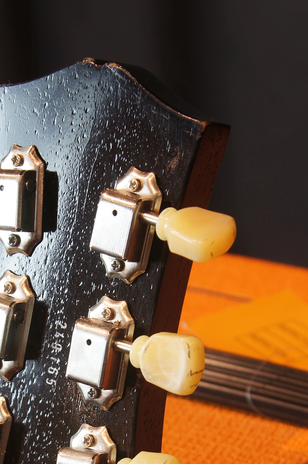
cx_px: 96
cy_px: 381
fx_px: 1863
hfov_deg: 9.4
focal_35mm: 145
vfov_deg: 14.1
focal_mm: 55
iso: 100
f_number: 6.3
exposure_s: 1/5
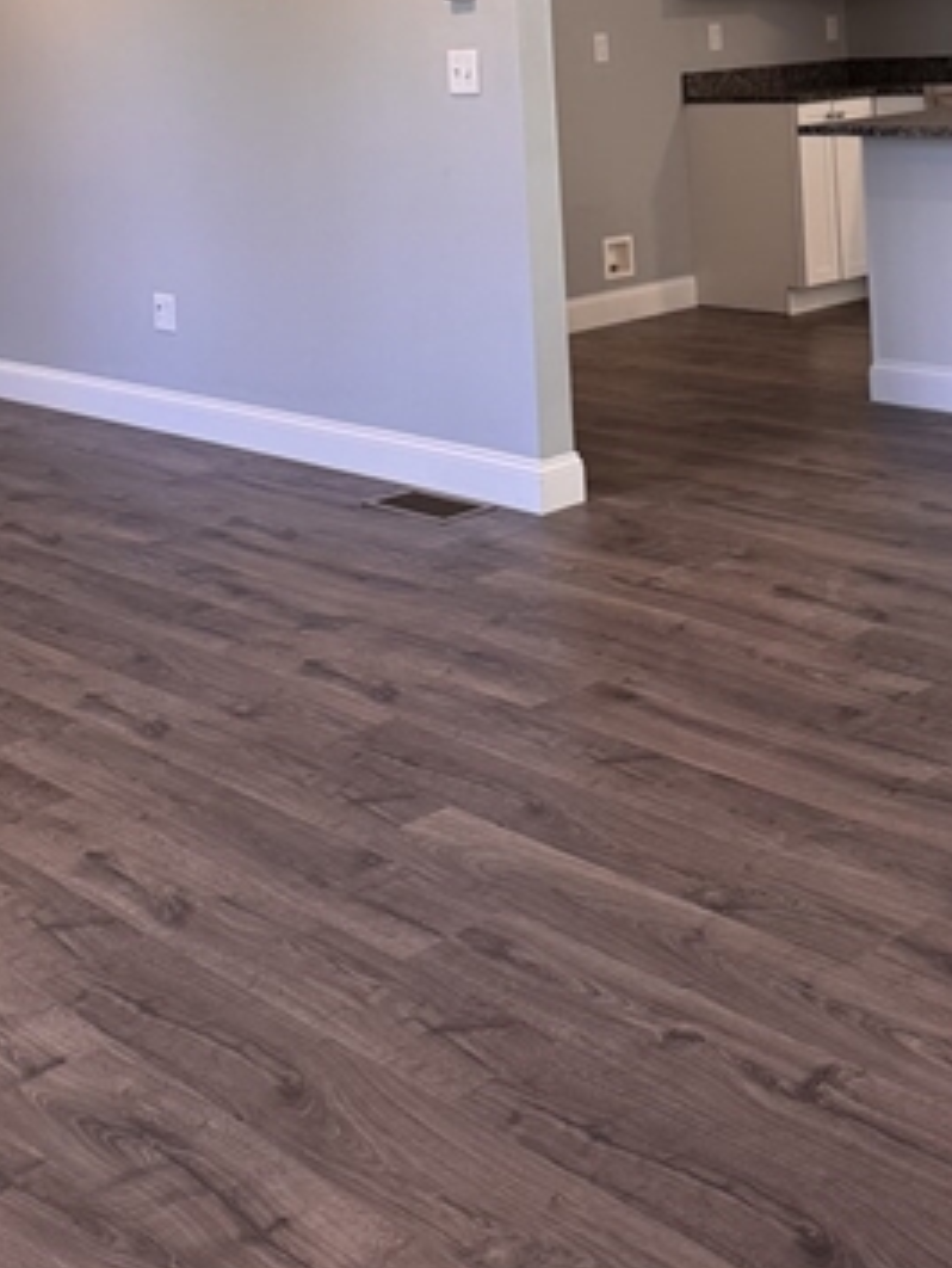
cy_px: 82
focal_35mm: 52
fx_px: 1904
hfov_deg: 28.0
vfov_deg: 34.4
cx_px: 555
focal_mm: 6.76
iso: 160
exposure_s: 1/120
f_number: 1.78
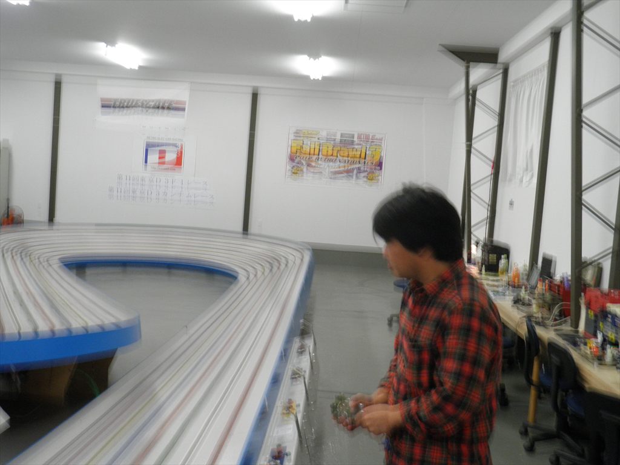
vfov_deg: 35.1
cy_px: 232
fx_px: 734
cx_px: 310
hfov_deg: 45.8
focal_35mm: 41
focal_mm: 7.3
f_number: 3.9
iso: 200
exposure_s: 1/15
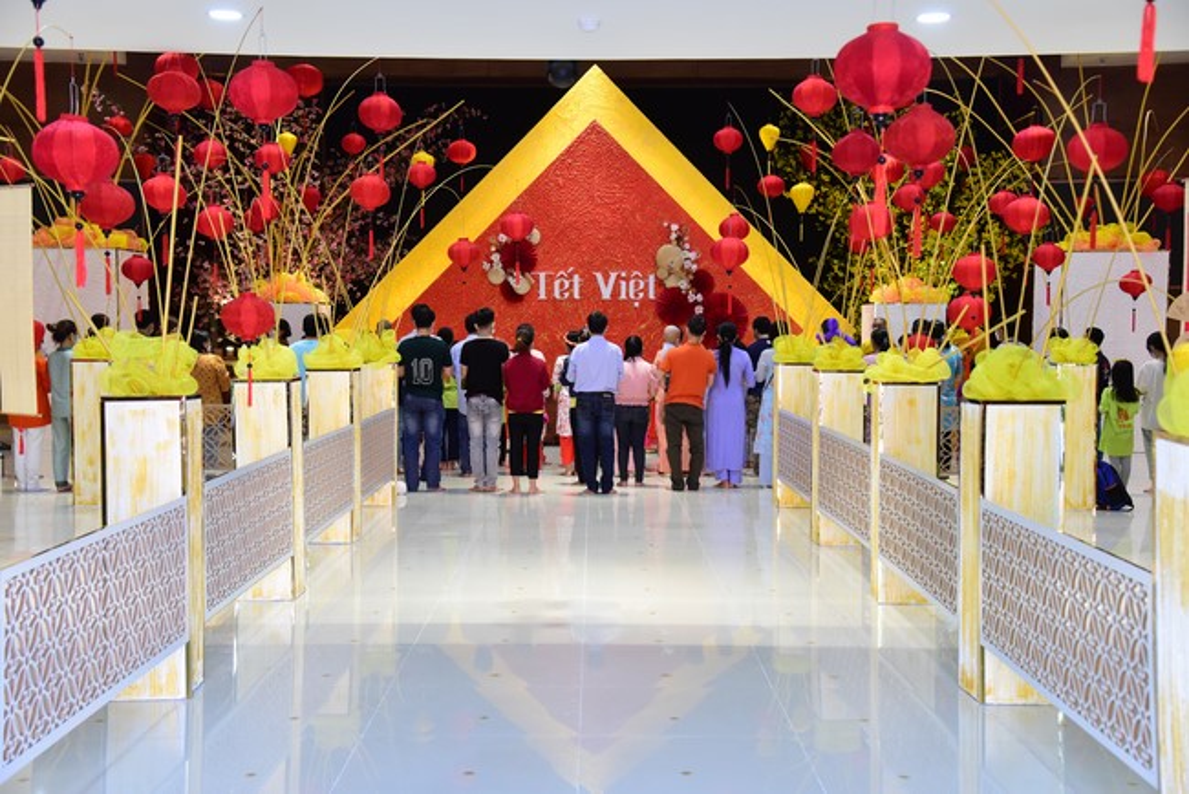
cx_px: 594
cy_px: 397
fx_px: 1586
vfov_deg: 28.1
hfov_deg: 41.1
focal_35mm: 48
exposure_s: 1/160
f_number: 5
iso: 3200
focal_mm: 48
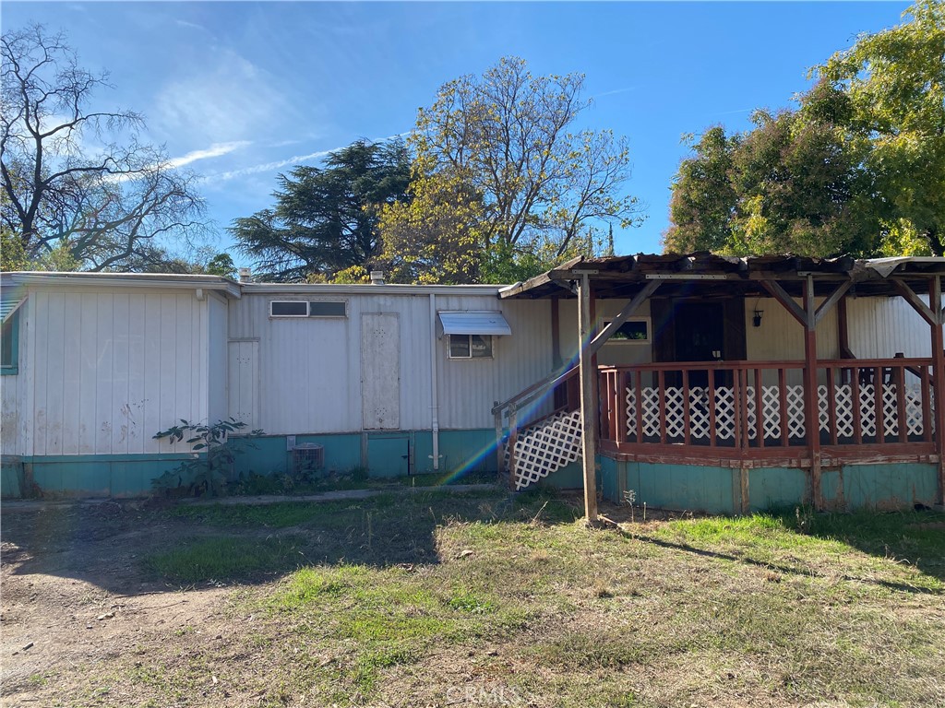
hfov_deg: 67.3
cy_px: 354
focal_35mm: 26
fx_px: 710
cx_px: 472
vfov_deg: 53.1
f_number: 1.8
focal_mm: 4.25
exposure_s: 1/1779
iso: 32
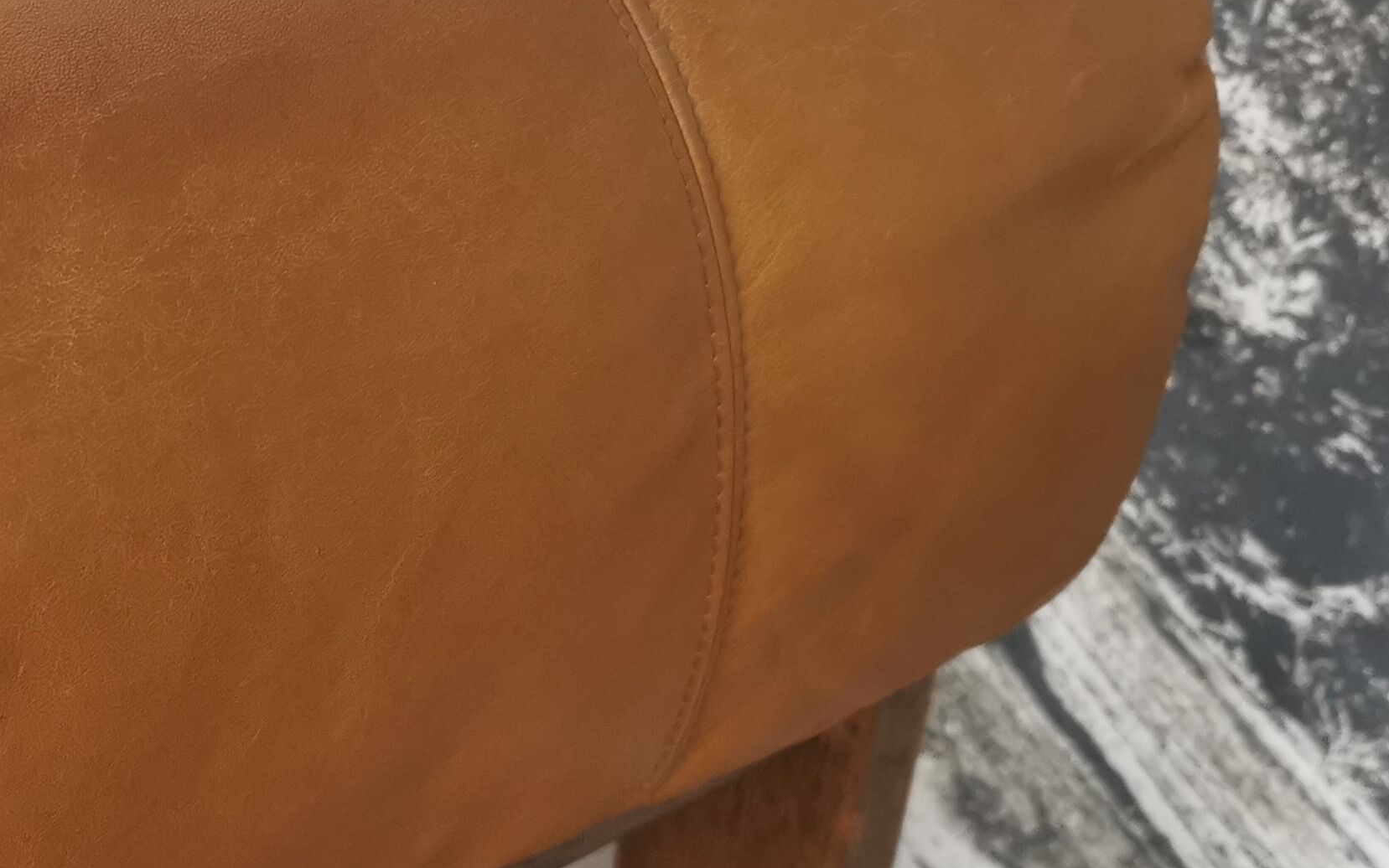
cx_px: 255
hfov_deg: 31.5
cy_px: 521
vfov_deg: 20.6
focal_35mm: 63
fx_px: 2385
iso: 250
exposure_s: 1/60
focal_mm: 5.56
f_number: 1.6
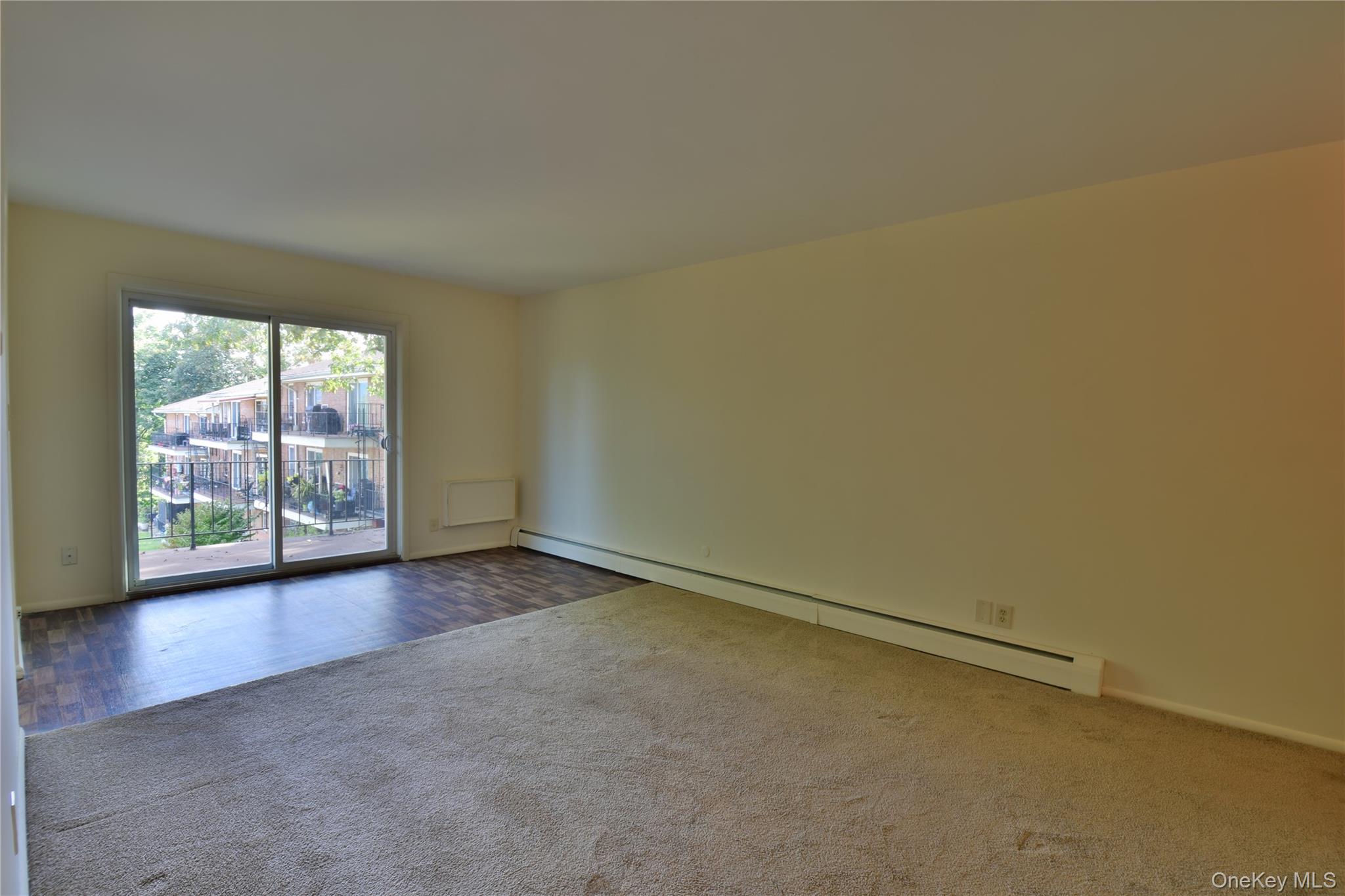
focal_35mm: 15
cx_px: 672
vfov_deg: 77.3
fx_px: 560
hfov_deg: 100.4
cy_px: 448
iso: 100
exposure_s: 1/2.5
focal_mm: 10
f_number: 8
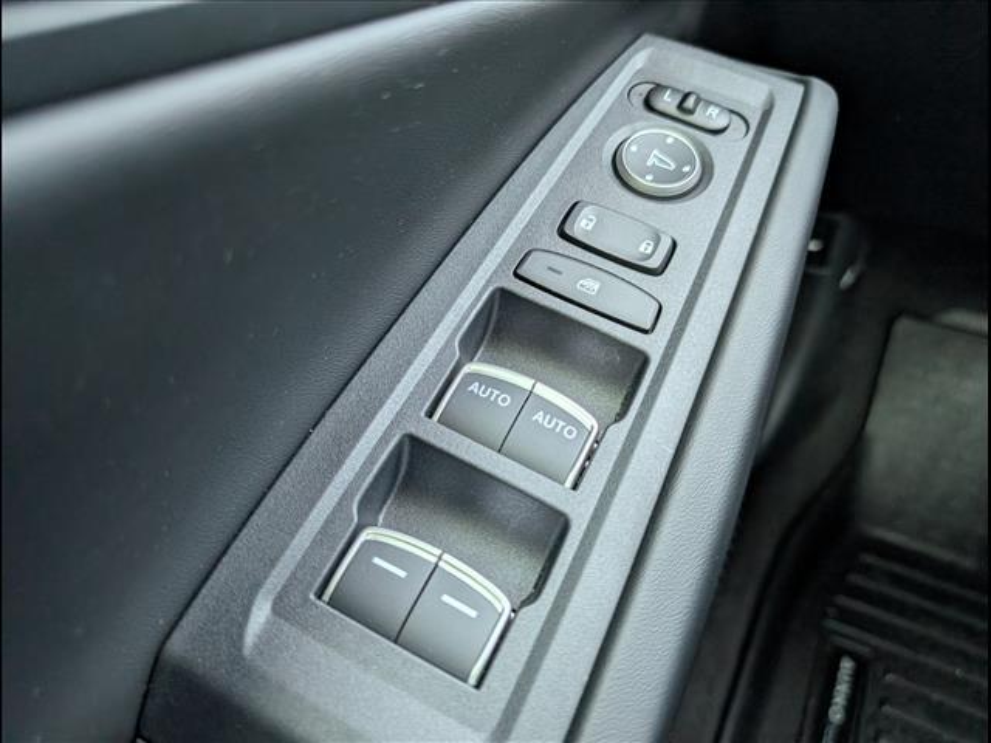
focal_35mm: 24
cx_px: 496
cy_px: 372
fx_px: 687
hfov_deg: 71.6
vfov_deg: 56.8
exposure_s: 1/1250
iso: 762
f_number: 1.68
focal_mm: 6.9
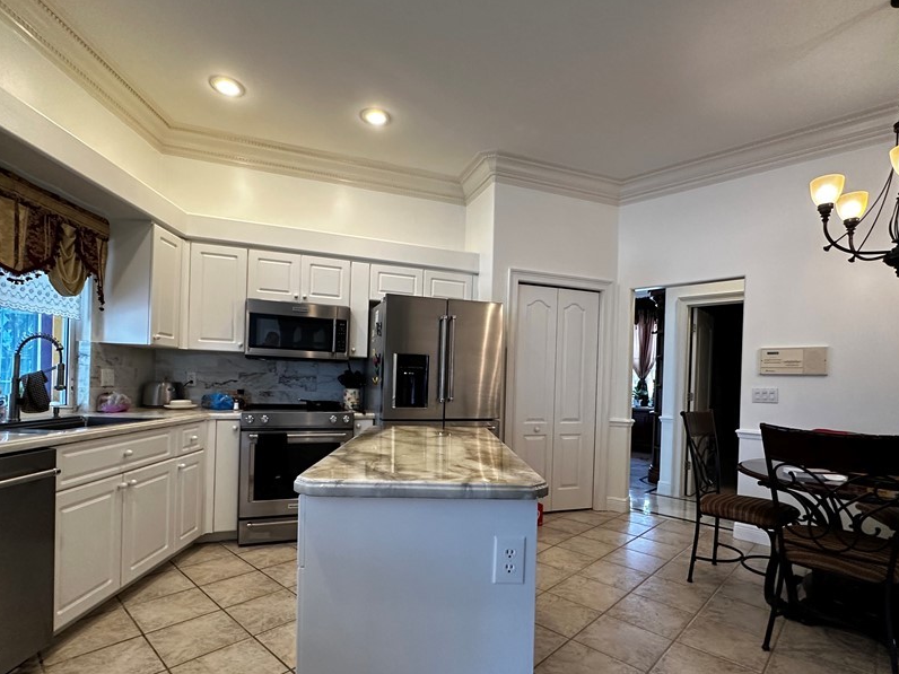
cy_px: 386
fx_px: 467
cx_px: 445
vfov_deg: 71.2
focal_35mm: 18
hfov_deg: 87.8
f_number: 2.2
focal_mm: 2.22
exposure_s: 1/120
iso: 320
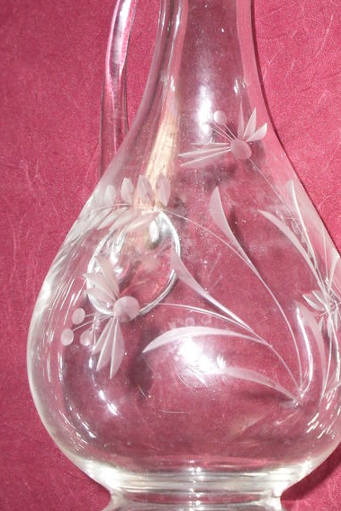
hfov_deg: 21.1
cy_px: 244
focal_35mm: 64
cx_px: 256
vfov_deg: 31.4
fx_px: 910
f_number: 3.2
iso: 200
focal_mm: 6.3
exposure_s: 1/45
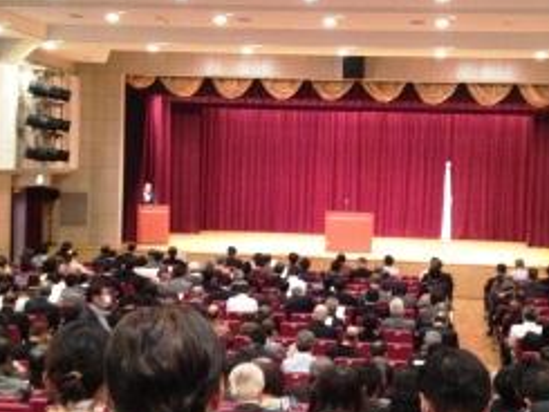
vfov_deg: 23.0
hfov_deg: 30.2
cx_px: 334
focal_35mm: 64
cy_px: 210
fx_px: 1016
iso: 400
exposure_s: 1/20
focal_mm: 4.28
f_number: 2.4
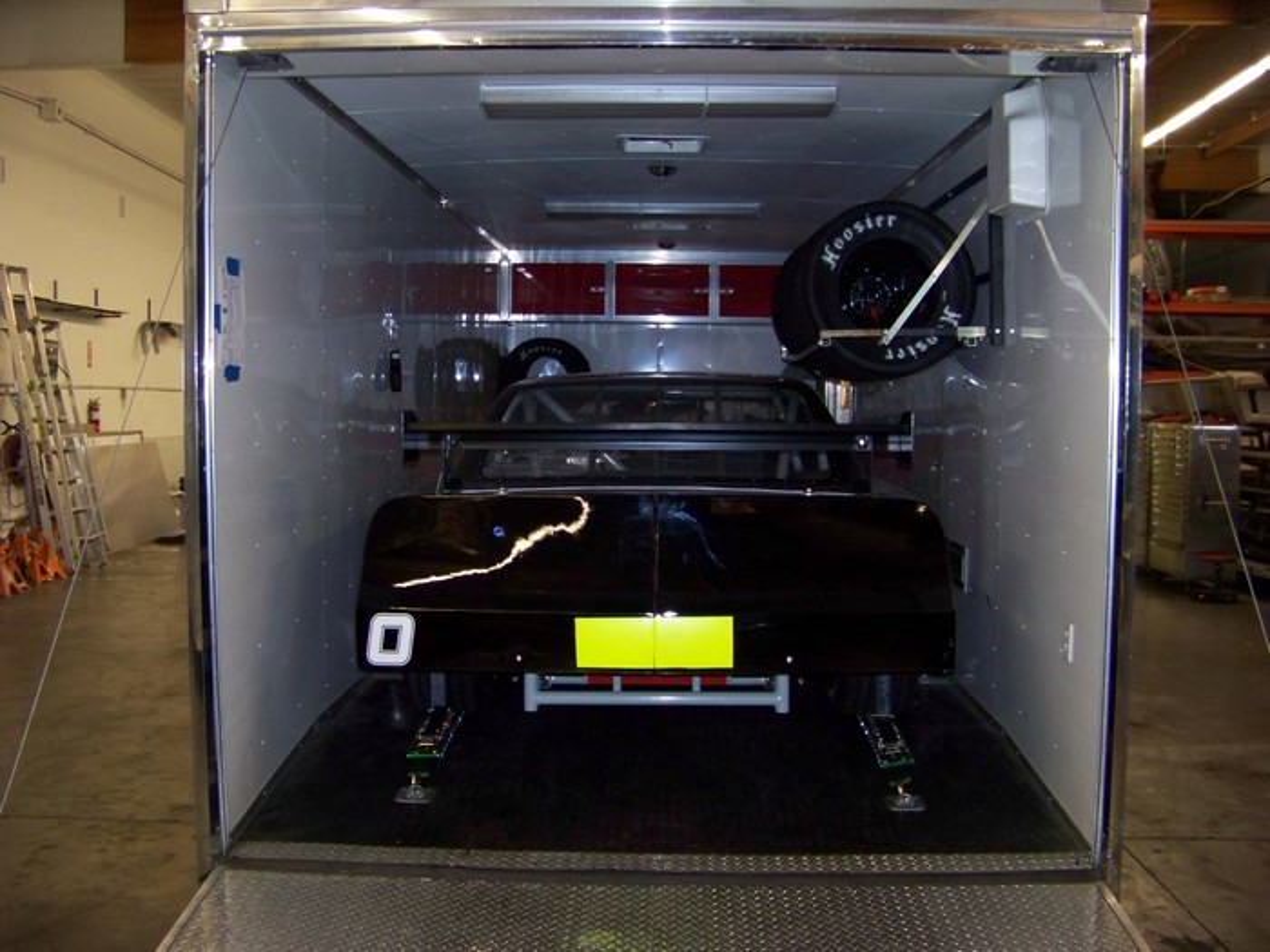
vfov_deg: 39.7
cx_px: 635
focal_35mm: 36
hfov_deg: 51.4
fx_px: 1321
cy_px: 476
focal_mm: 5.85
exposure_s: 1/30
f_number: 2.8
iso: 200
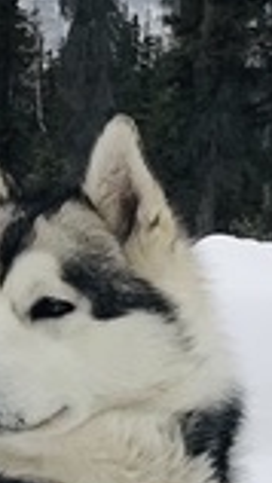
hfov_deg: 6.1
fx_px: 2536
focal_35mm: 198
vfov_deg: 10.9
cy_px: 333
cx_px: -34
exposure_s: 1/192
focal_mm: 3.99
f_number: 1.8
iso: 20
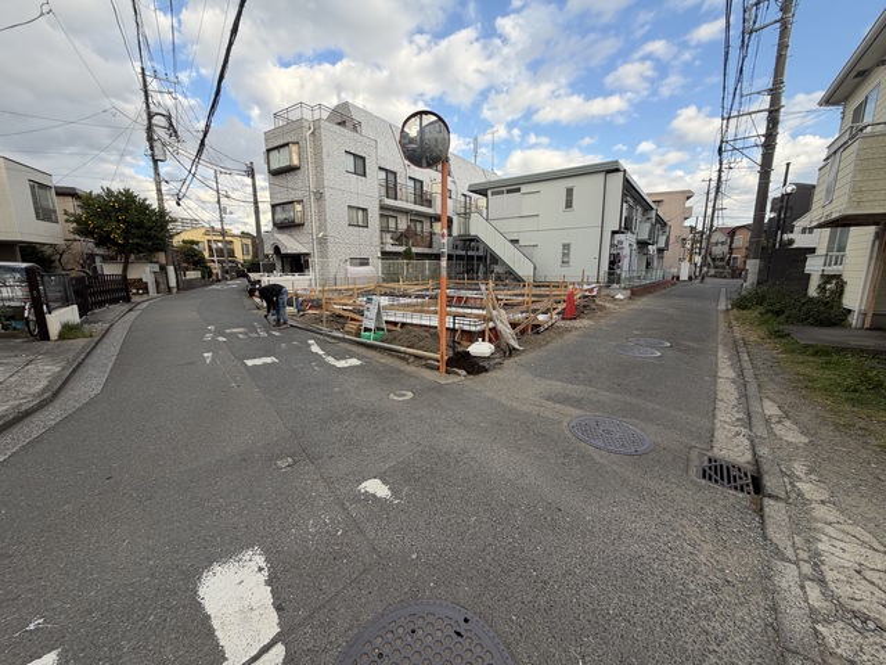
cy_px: 332
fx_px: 358
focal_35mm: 14
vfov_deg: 85.7
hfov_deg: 102.1
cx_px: 443
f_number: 2.2
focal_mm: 2.22
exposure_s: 1/502
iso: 40
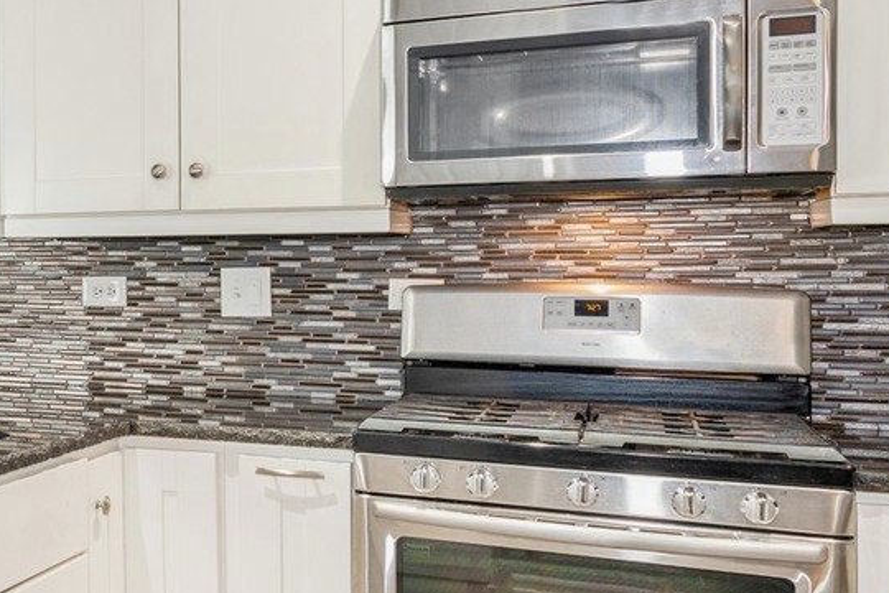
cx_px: -72
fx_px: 1259
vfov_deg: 26.5
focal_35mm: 51
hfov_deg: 34.1
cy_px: 280
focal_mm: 17
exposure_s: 1/6
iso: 400
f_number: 8
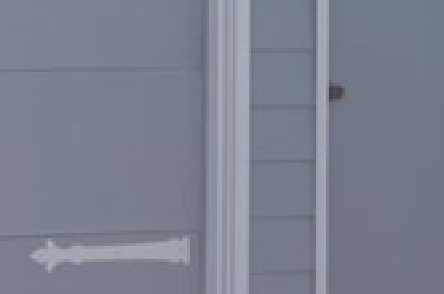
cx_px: -487
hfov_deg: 8.3
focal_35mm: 236
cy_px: -86
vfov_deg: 5.8
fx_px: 2905
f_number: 7.1
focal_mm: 24
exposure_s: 1/200
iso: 100
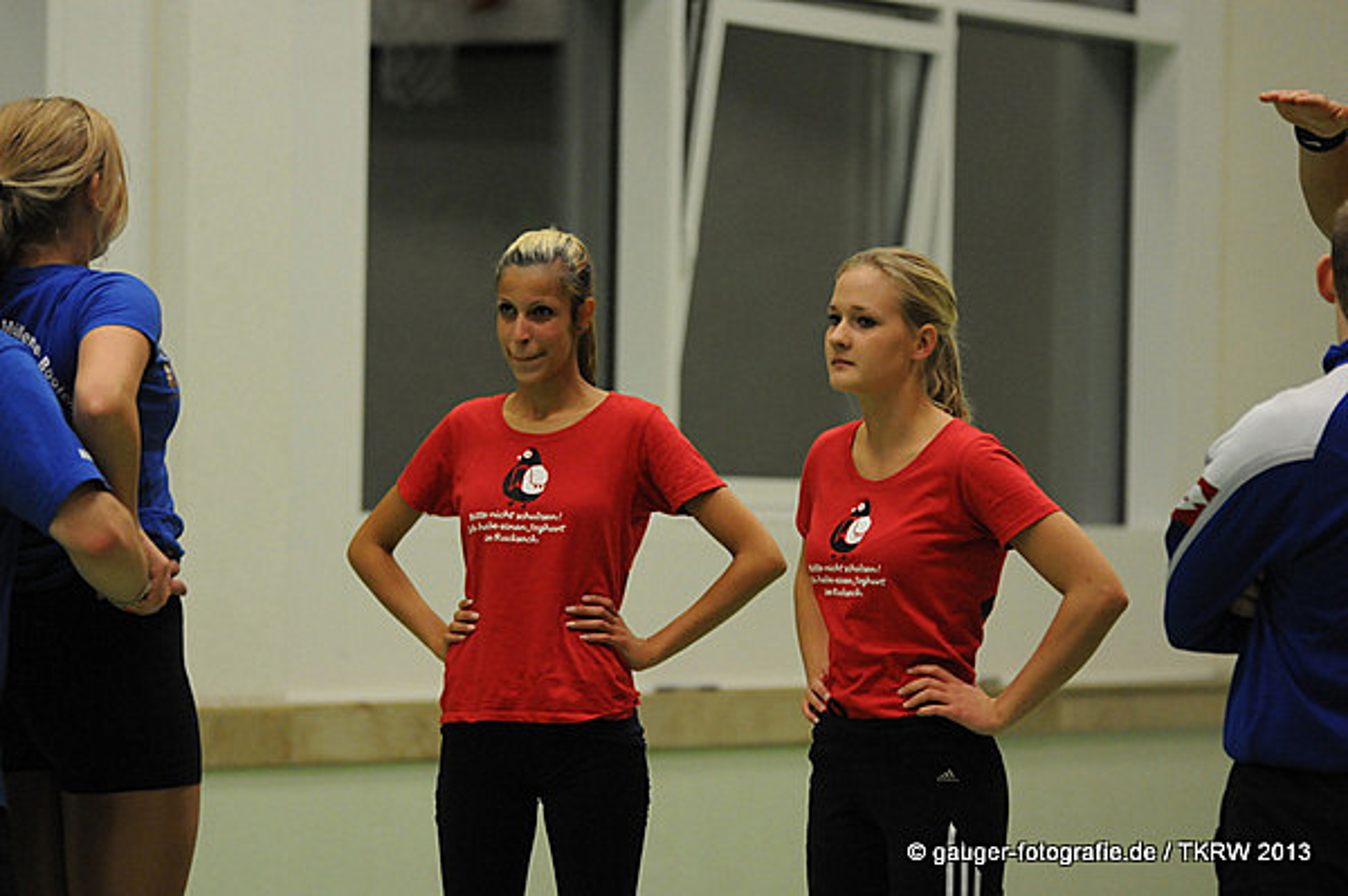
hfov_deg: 11.2
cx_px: 674
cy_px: 448
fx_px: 6847
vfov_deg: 7.5
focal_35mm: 183
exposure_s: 1/200
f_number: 2.8
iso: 1000
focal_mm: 122
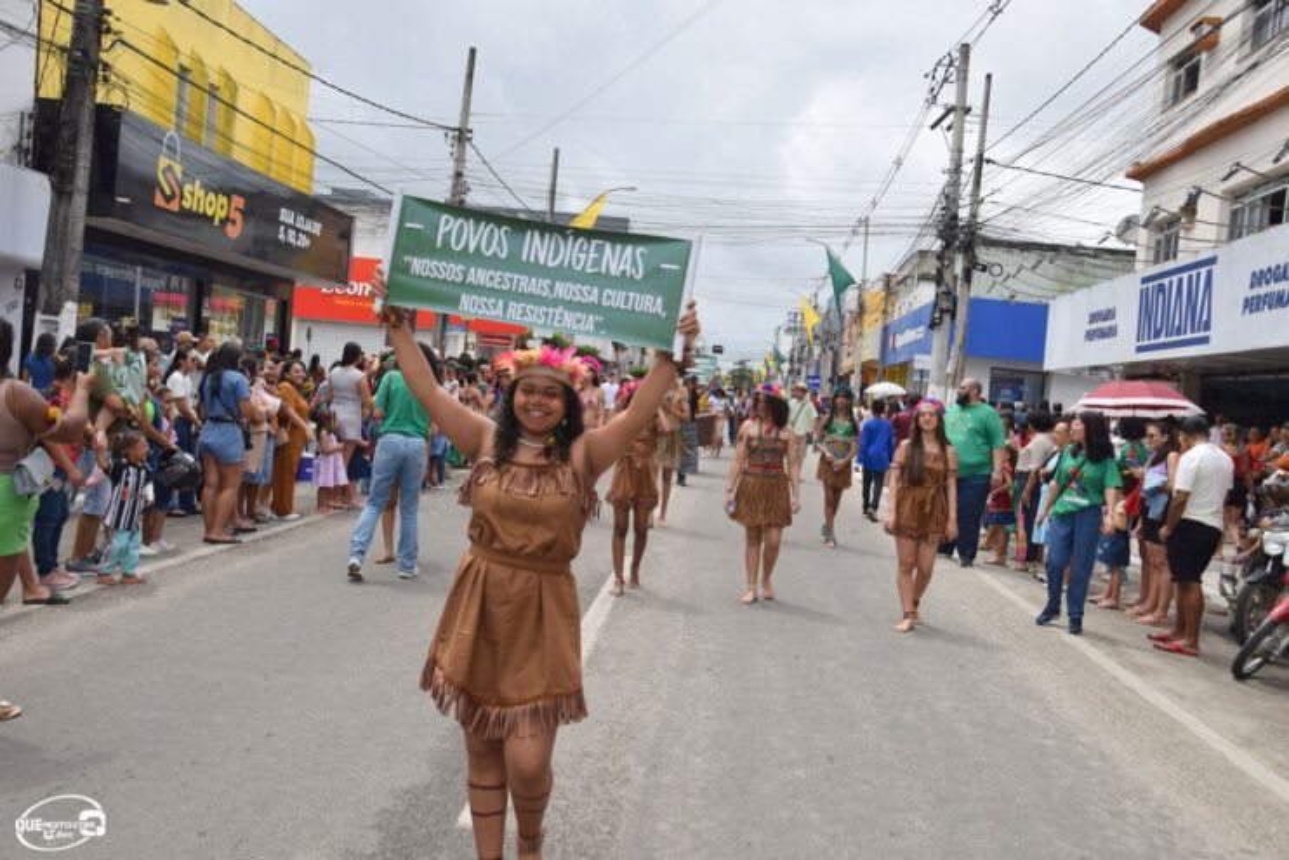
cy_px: 430
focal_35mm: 33
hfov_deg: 57.2
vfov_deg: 40.0
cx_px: 644
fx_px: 1182
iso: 200
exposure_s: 1/320
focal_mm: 22
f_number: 9
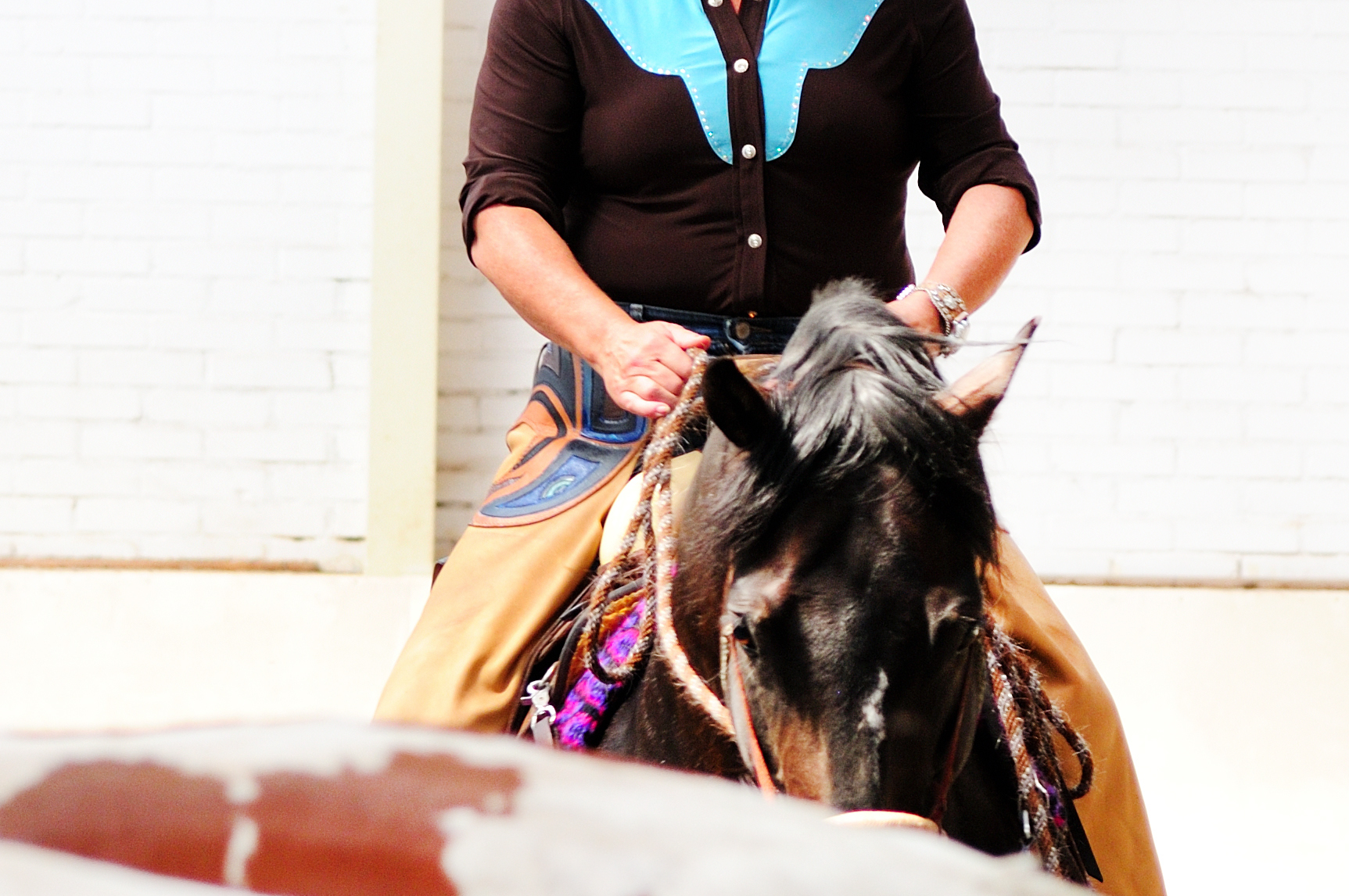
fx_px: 9769
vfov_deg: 5.3
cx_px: 713
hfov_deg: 7.9
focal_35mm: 261
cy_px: 341
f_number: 2.8
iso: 320
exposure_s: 1/125
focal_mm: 70
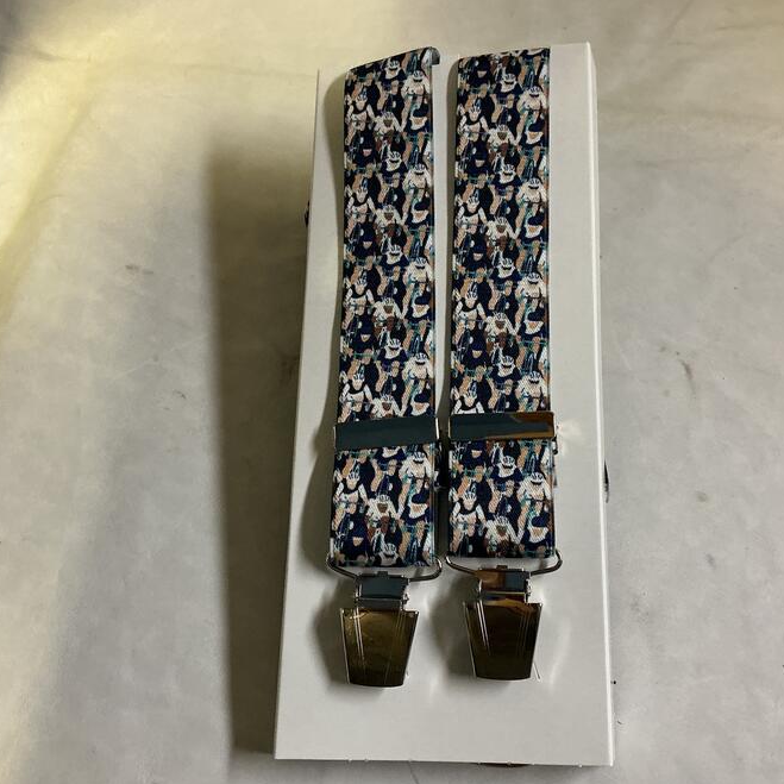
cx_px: 432
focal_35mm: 35
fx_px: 897
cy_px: 400
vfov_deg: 47.2
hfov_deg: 47.1
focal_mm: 3
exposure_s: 1/50
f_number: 1.8
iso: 125
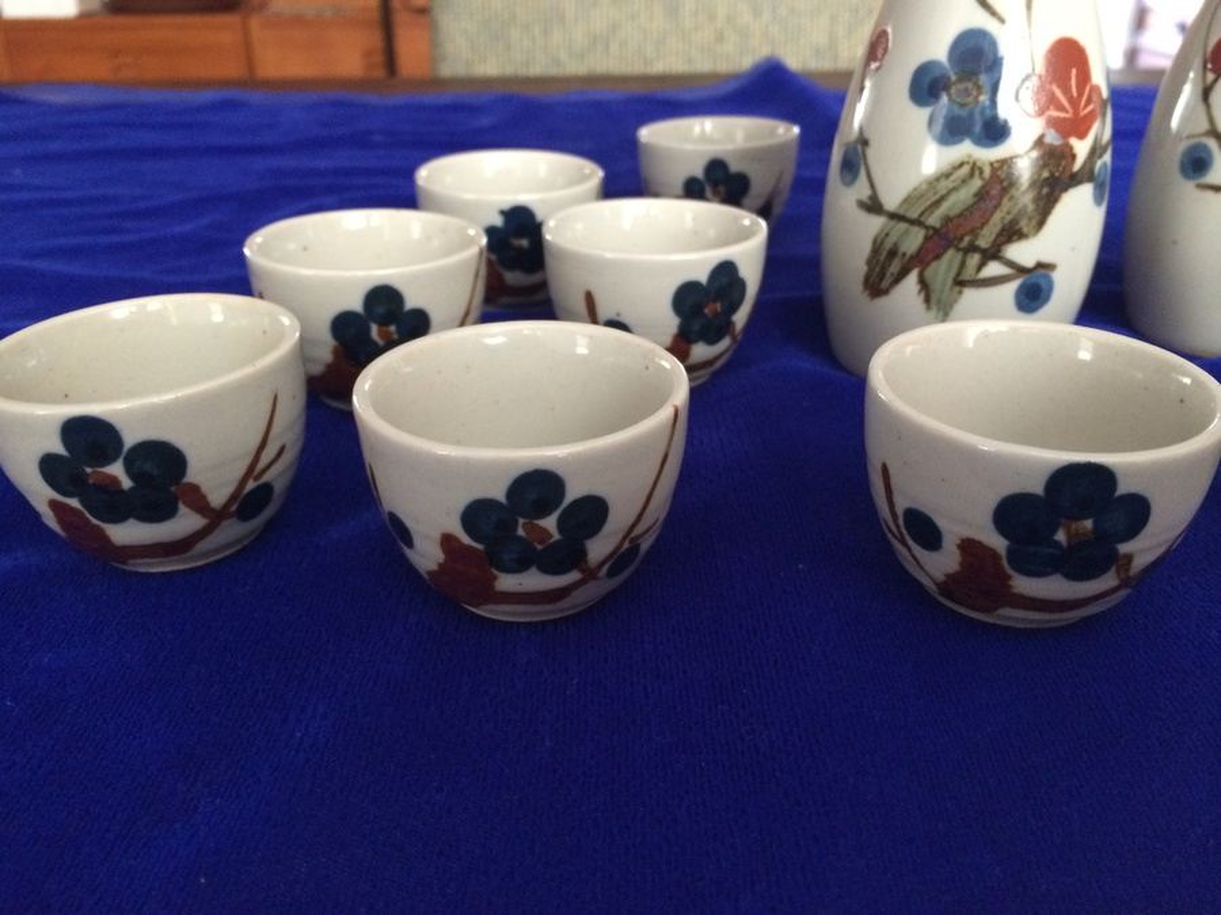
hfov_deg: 60.0
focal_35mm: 30
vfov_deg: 46.8
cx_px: 610
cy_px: 458
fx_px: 1058
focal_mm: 4.12
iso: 320
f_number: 2.2
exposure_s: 1/30
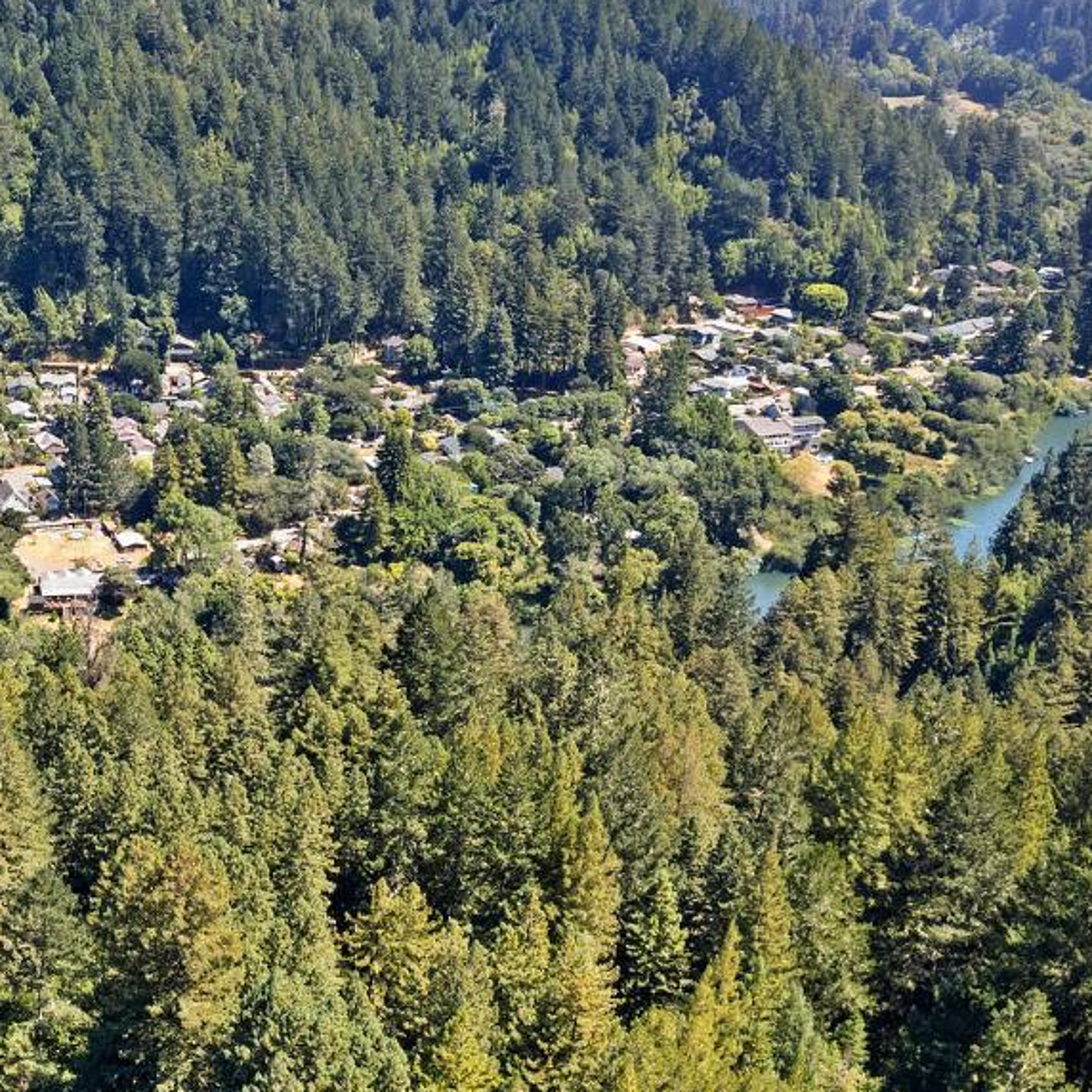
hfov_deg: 32.7
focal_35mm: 49
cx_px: 84
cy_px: 639
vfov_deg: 34.6
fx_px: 1749
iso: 130
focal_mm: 8.38
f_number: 2.8
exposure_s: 1/640
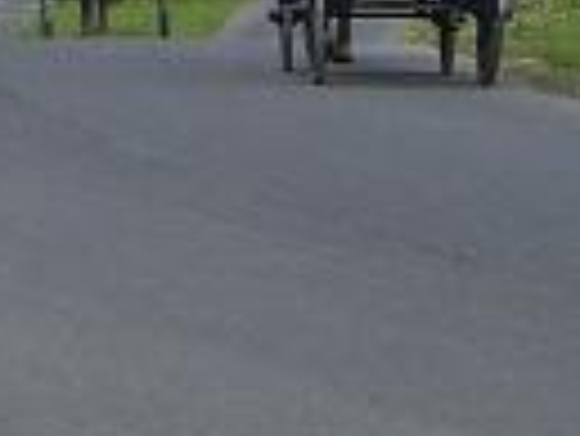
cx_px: -243
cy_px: -494
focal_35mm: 236
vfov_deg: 6.1
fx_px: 3958
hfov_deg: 8.2
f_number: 4.4
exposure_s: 1/250
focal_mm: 6.3
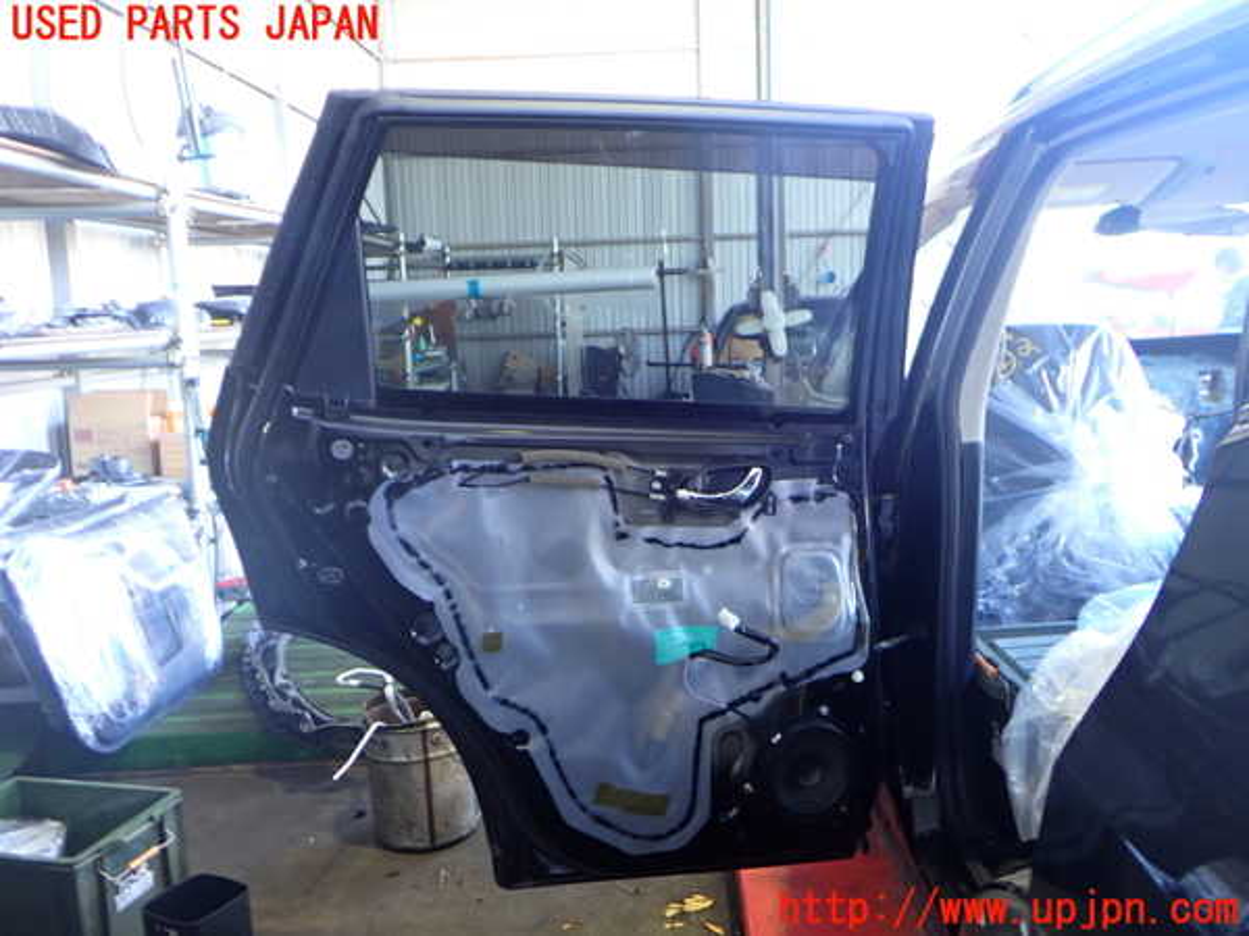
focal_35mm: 30
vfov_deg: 46.8
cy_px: 468
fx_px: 1082
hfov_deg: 60.0
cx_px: 624
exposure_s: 1/30
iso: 250
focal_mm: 5.4
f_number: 2.3
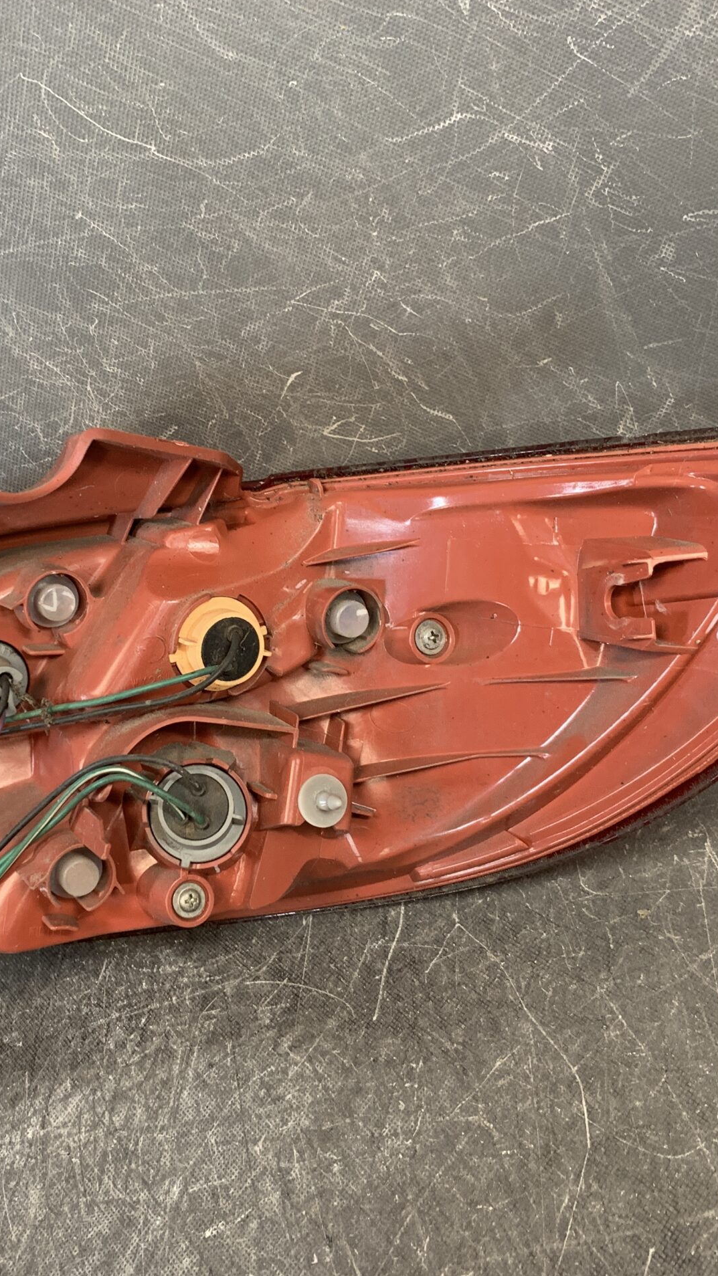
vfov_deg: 52.8
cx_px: 232
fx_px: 1286
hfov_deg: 30.9
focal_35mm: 38
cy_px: 635
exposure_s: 1/60
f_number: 1.8
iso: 125
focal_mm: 4.25
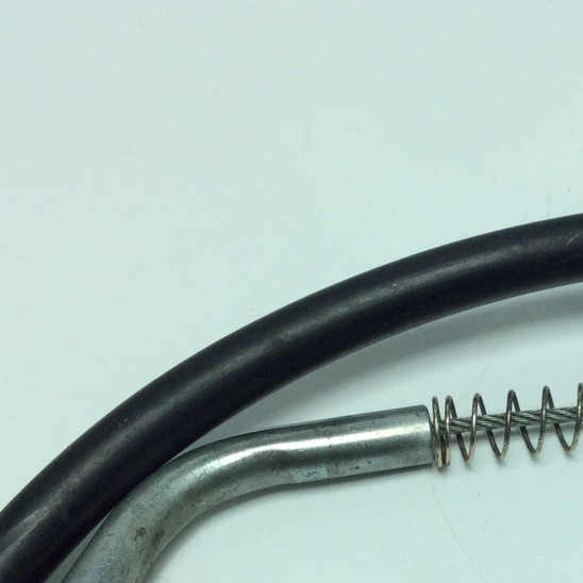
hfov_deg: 25.3
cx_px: 528
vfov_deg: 25.5
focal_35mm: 66
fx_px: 1258
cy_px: 490
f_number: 2.4
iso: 32
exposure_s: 1/572
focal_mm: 3.3
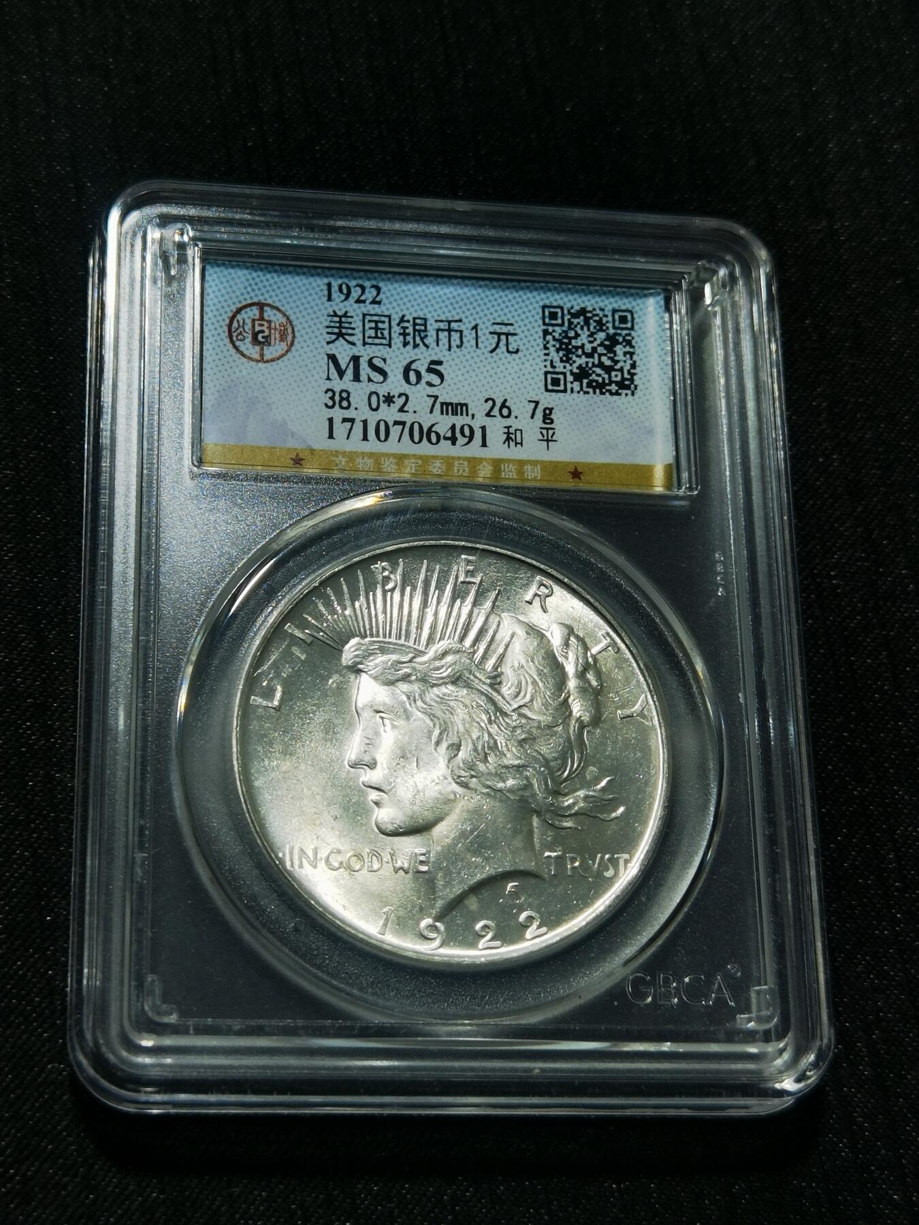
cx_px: 460
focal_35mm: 62
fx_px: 2195
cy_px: 612
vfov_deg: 31.2
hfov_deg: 23.7
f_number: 1.9
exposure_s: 1/134
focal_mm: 6.67
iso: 50
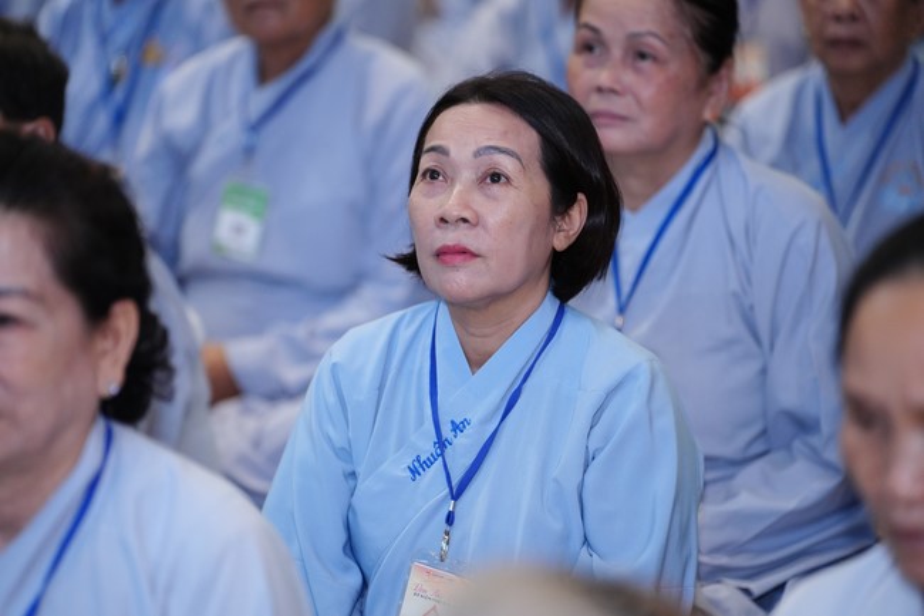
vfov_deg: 9.1
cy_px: 308
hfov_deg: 13.7
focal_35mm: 150
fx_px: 3849
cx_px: 462
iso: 2500
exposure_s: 1/200
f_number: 2.8
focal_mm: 150
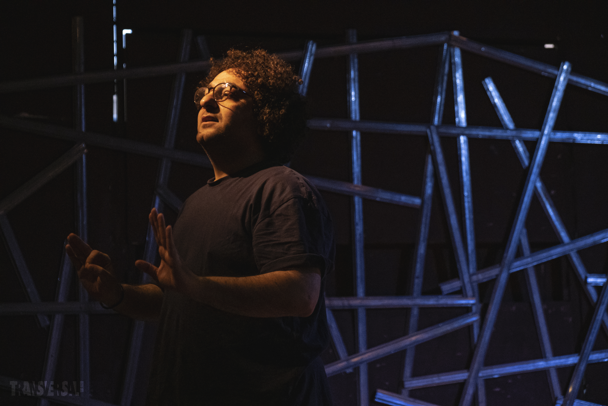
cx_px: 304
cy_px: 203
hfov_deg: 27.7
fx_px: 1233
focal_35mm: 73
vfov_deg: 18.7
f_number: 4
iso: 8000
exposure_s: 1/250
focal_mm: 48.4
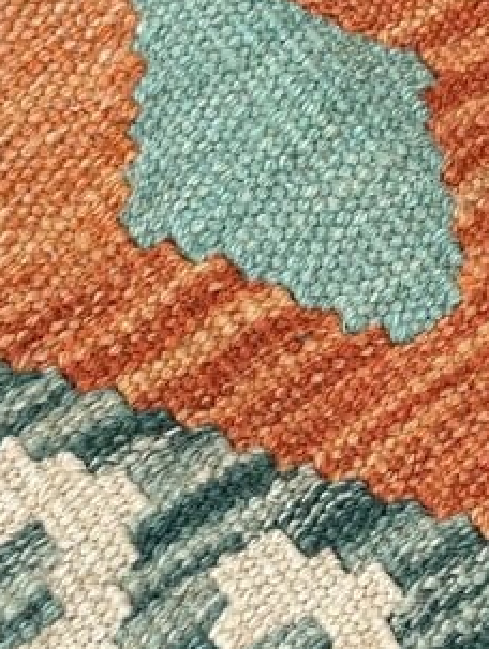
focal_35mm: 120
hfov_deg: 12.4
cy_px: 291
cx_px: 315
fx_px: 2255
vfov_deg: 16.4
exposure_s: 1/1972
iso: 50
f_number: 1.5
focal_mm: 5.7
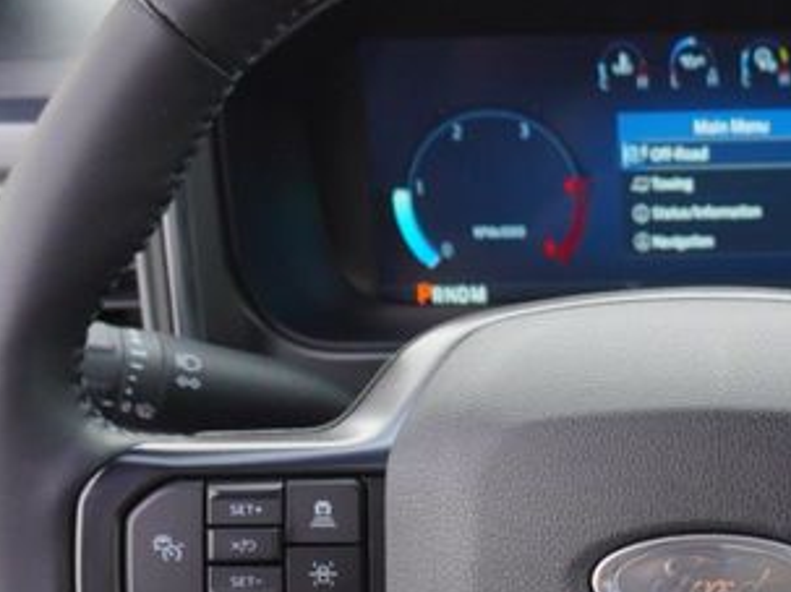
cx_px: 731
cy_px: 532
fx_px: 1782
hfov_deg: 24.2
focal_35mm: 78
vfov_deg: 18.6
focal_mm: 16
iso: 500
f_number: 4
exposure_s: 1/320
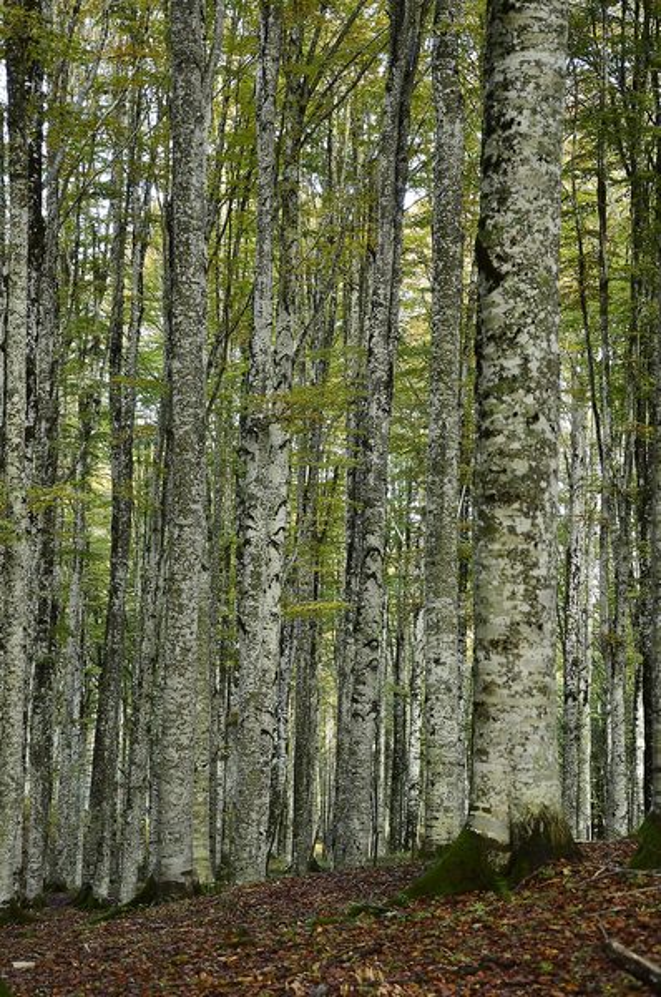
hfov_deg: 17.4
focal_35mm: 78
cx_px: 330
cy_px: 498
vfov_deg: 26.0
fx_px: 2156
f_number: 5
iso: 400
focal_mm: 52
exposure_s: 1/40
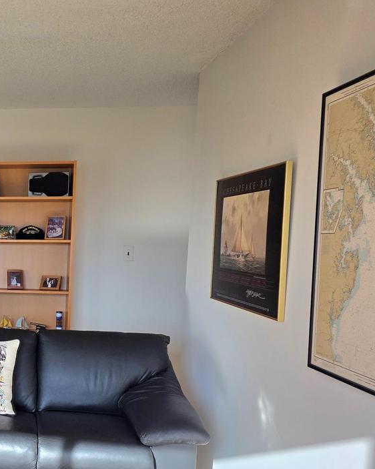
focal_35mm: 46
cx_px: -100
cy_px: 285
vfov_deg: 40.1
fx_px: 638
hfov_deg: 27.7
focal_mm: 6.3
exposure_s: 1/2500
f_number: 1.7
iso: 80
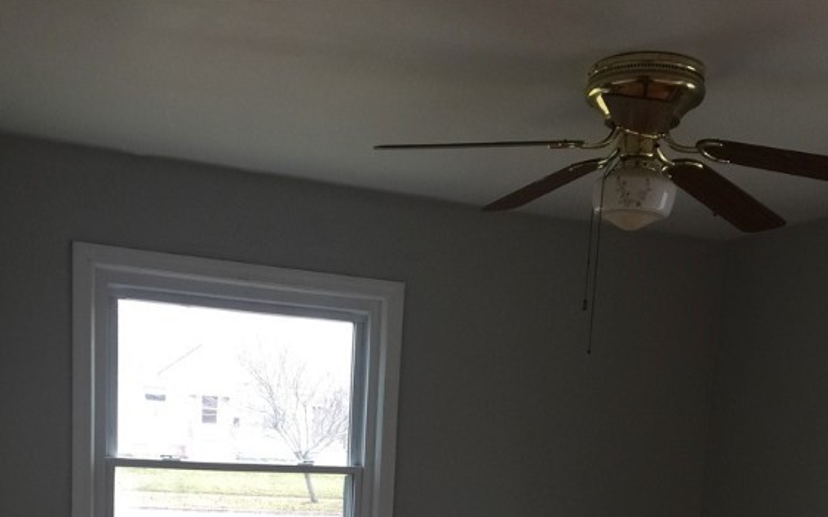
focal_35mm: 42
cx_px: 415
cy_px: 558
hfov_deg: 47.2
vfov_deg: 28.0
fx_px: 948
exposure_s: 1/30
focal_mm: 4.15
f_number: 2.2
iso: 50
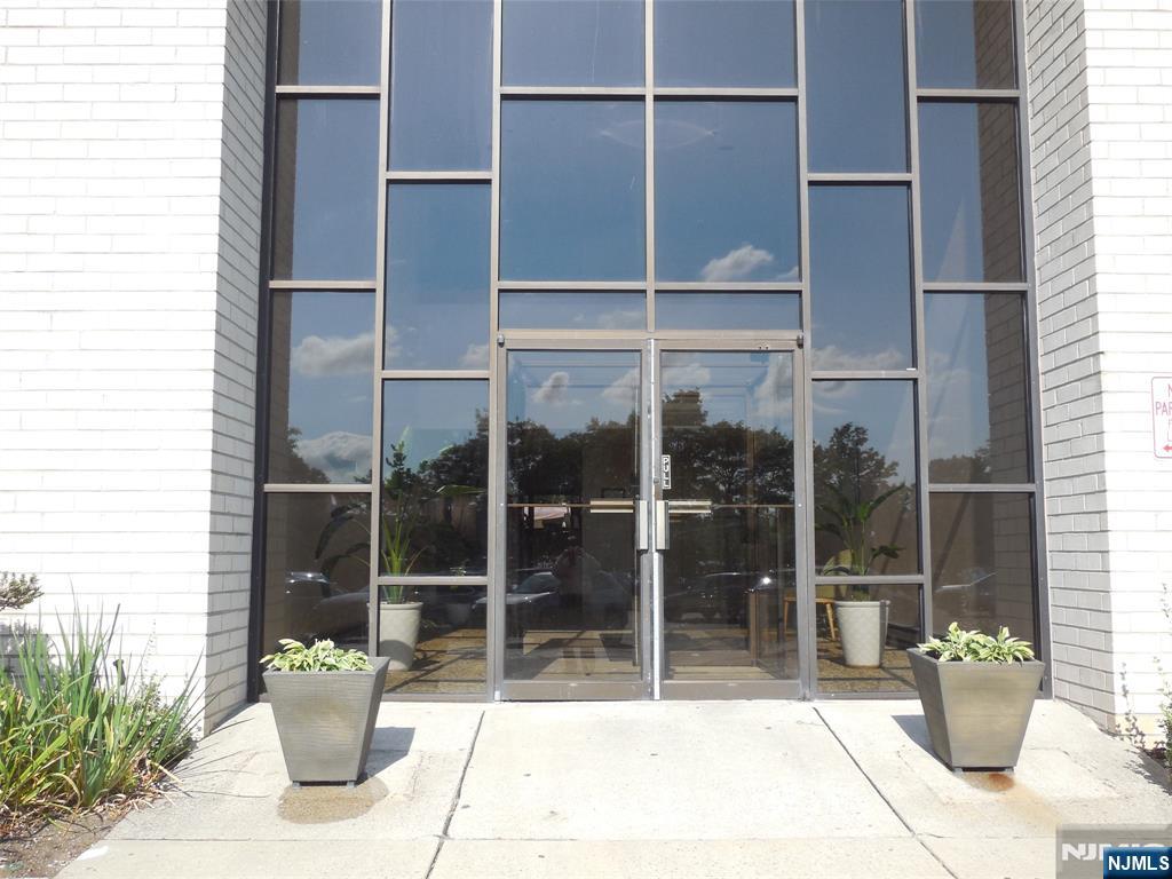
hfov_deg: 54.0
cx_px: 586
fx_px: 1151
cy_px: 440
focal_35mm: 34
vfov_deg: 41.8
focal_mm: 6.1
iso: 125
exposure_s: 1/800
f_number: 3.4
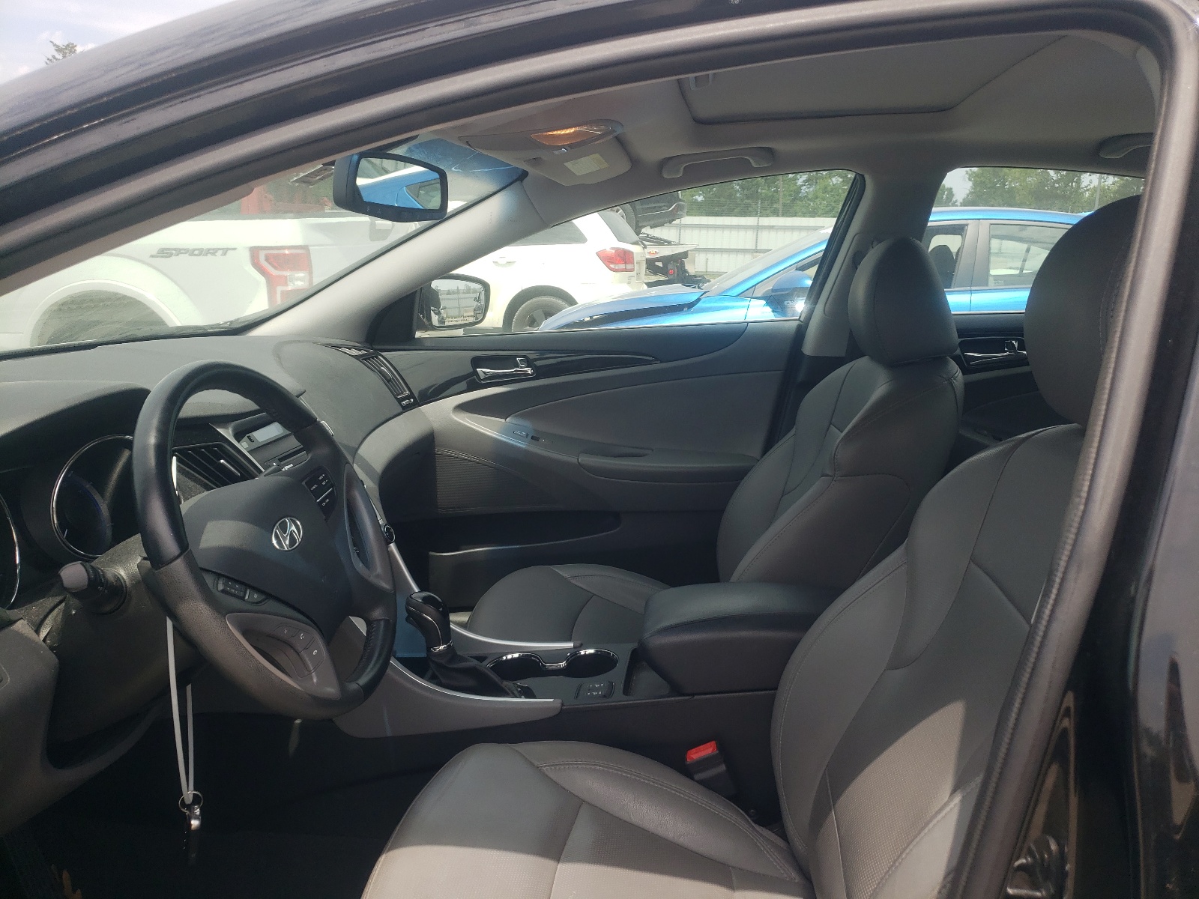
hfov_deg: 67.3
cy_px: 450
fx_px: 901
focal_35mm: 26
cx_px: 600
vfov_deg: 53.1
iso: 50
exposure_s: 1/1250
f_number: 1.5
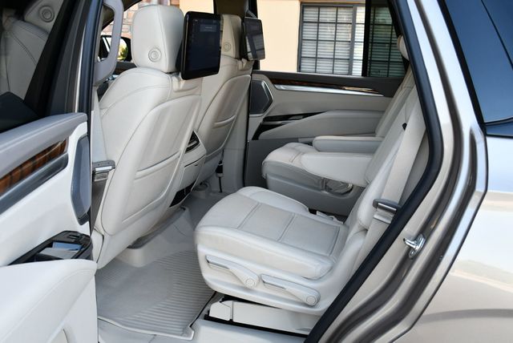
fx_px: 513
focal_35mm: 36
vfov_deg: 36.9
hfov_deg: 53.1
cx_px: 256
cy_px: 172
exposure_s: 1/250
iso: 400
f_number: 4
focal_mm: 18
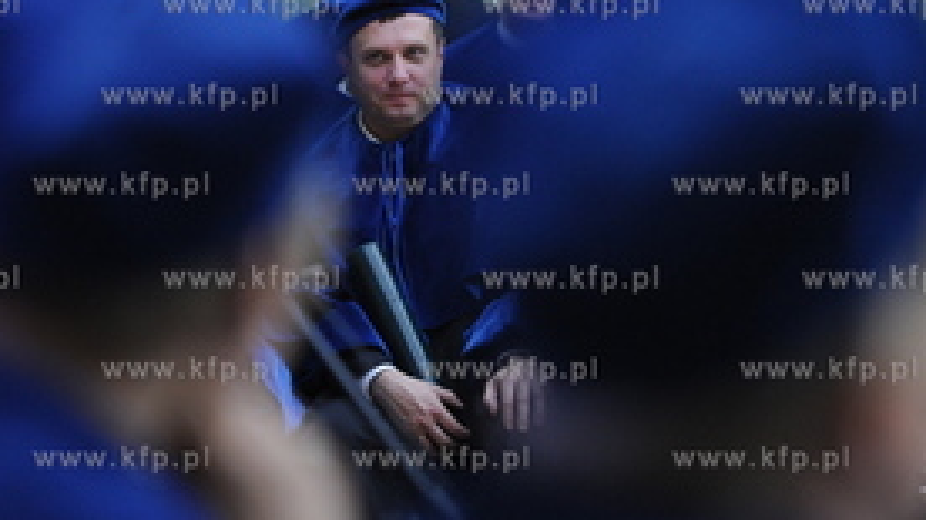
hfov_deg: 7.5
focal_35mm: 288
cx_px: 369
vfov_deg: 4.2
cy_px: 322
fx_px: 7069
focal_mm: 190
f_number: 4.5
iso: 3200
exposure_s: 1/100
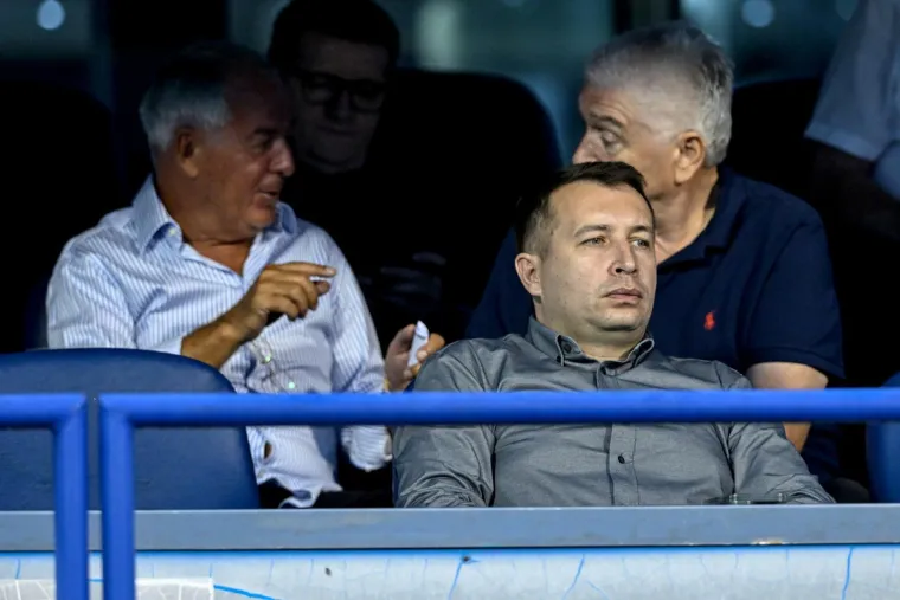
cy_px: 300
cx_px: 450
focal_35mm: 400
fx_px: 10001
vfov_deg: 3.4
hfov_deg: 5.2
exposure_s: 1/320
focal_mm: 400
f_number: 4
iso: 3200
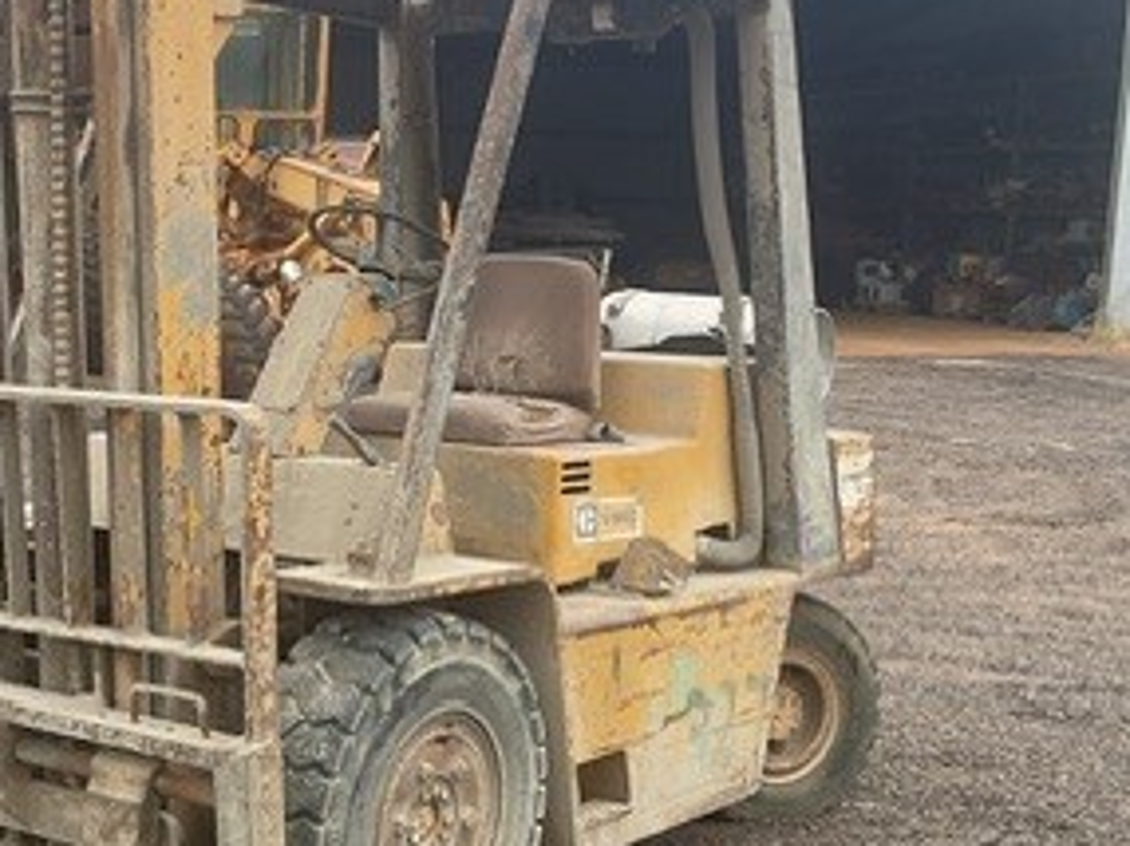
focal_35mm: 65
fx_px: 2120
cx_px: 281
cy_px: 546
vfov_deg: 22.5
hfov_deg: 29.4
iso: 16
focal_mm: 3
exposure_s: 1/929
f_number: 1.8
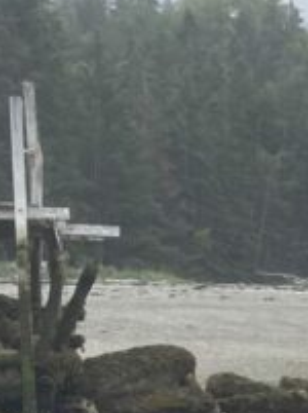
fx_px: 1702
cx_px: 513
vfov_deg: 12.4
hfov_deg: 9.9
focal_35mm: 143
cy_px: 787
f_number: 1.8
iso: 20
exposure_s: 1/1012
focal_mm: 3.99
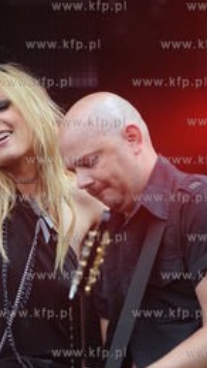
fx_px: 1886
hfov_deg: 6.3
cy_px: 235
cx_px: 44
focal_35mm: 193
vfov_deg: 11.2
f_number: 4
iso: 400
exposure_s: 1/250
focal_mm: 120
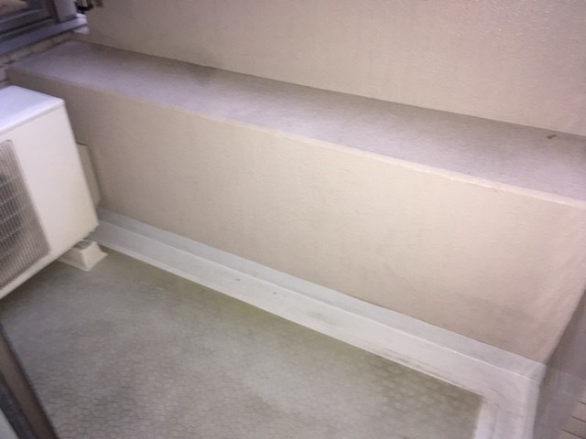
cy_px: 220
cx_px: 293
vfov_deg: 48.2
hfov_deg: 61.7
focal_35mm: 29
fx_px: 491
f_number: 2.2
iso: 160
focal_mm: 4.15
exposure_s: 1/17
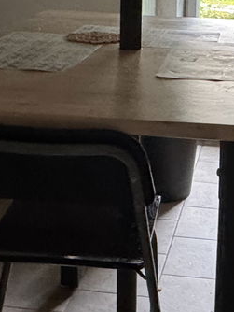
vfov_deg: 27.8
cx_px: 202
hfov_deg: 21.6
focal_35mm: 67
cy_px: 26
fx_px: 603
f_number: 2.2
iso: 640
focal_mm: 2.22
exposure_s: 1/60
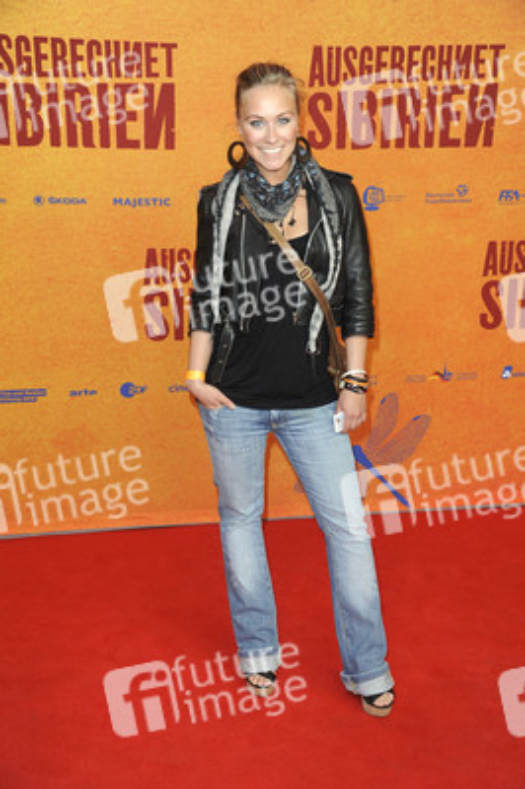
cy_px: 394
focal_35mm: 55
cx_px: 262
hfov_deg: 24.6
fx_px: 1205
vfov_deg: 36.3
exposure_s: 1/200
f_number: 5.6
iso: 800
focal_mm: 55
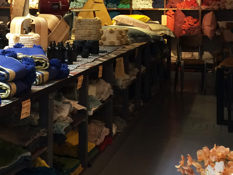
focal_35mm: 74
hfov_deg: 25.4
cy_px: 14
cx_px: 15
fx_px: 498
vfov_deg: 19.5
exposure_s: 1/33
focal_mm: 4.15
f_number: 2.2
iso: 125
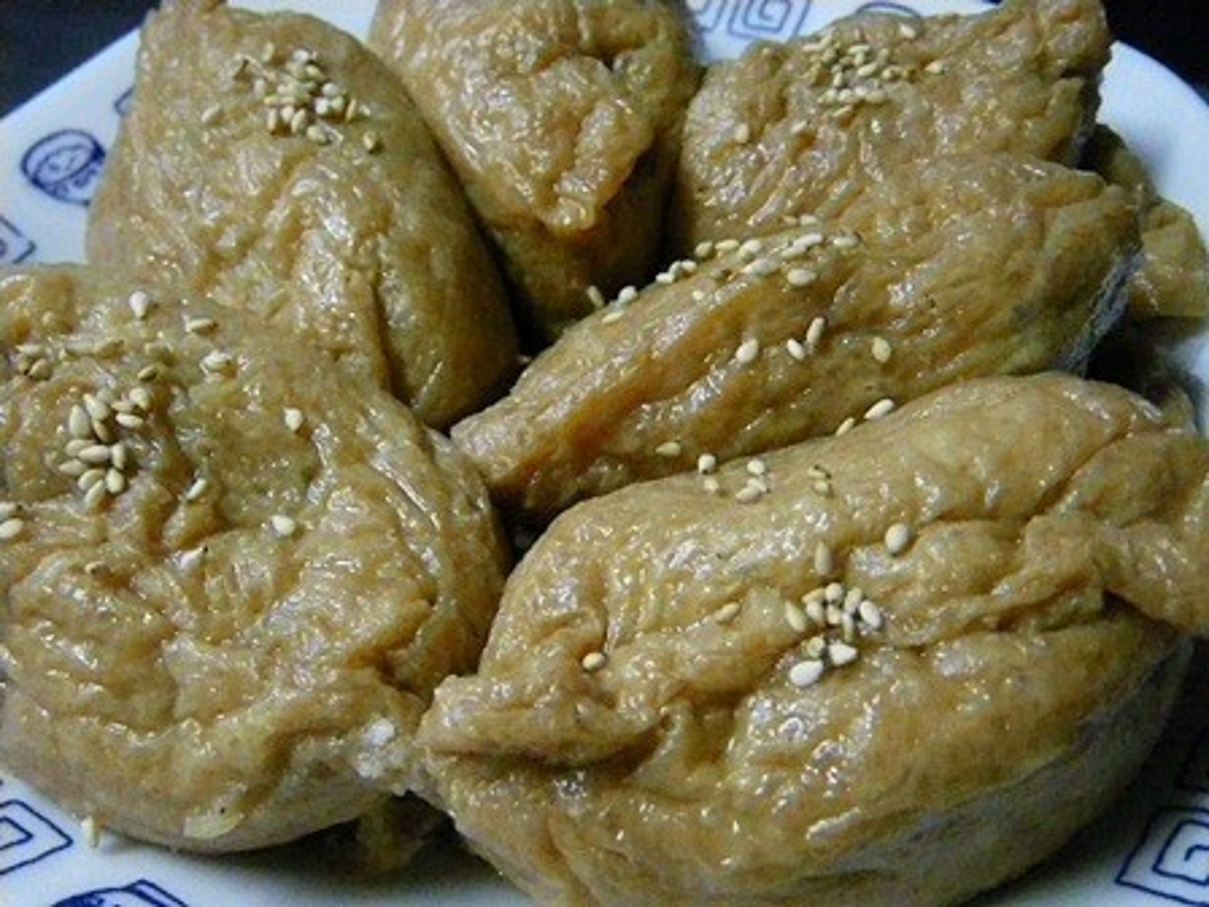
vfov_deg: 34.3
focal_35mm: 42
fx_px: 1467
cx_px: 604
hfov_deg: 44.8
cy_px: 454
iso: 5000
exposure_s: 1/80
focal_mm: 7.5
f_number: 4.2
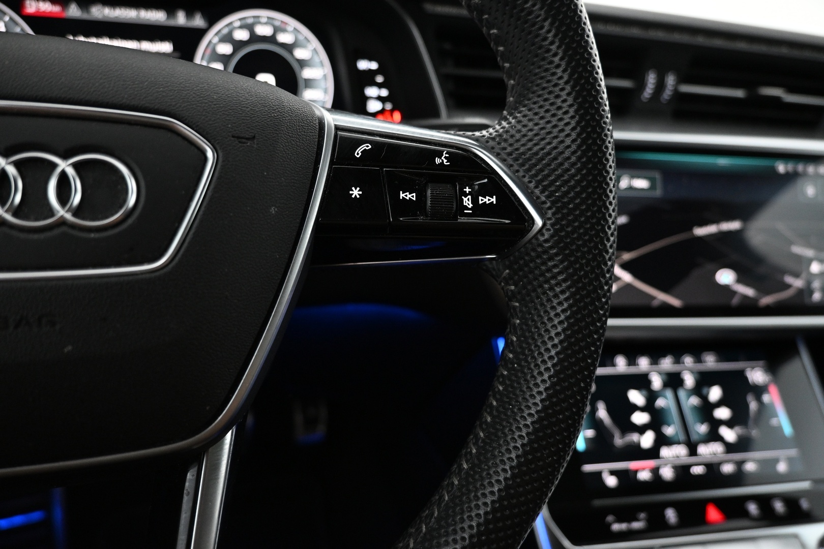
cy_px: 274
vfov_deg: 53.1
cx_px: 412
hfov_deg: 73.7
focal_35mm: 24
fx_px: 549
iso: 1600
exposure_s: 1/30
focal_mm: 16
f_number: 3.5
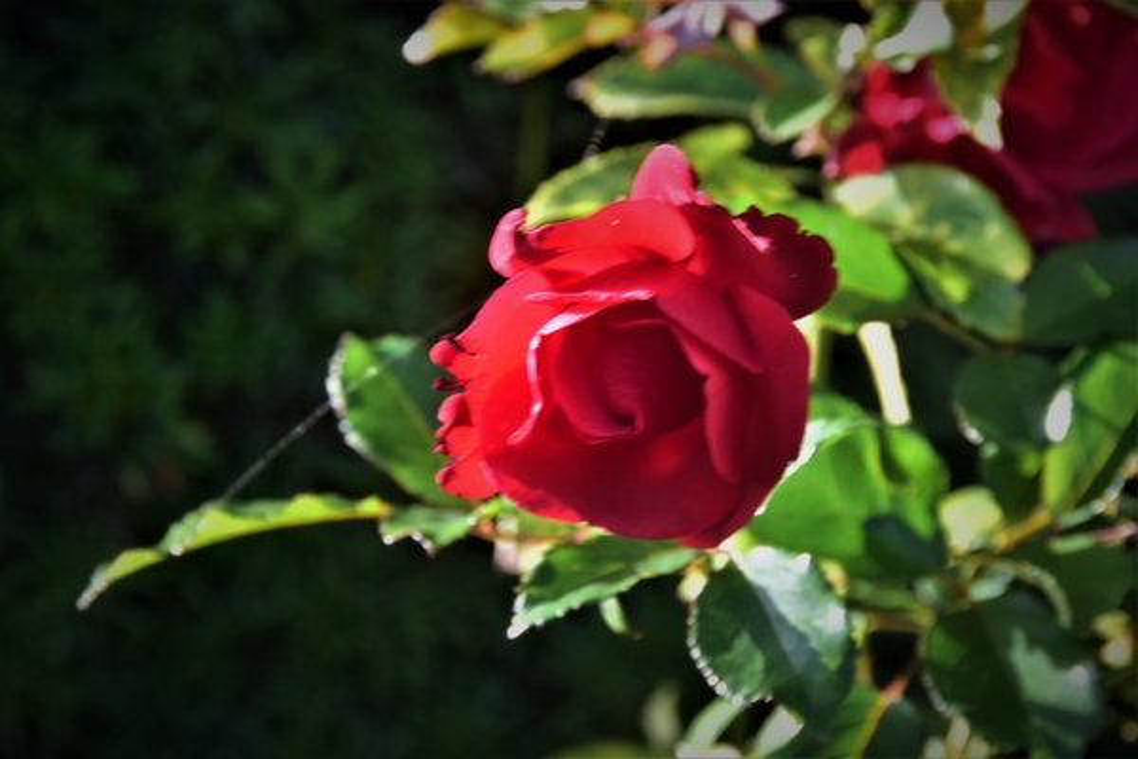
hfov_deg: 6.9
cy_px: 380
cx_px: 569
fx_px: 9483
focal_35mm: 300
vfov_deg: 4.6
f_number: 10
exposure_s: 1/60
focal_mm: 200
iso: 250
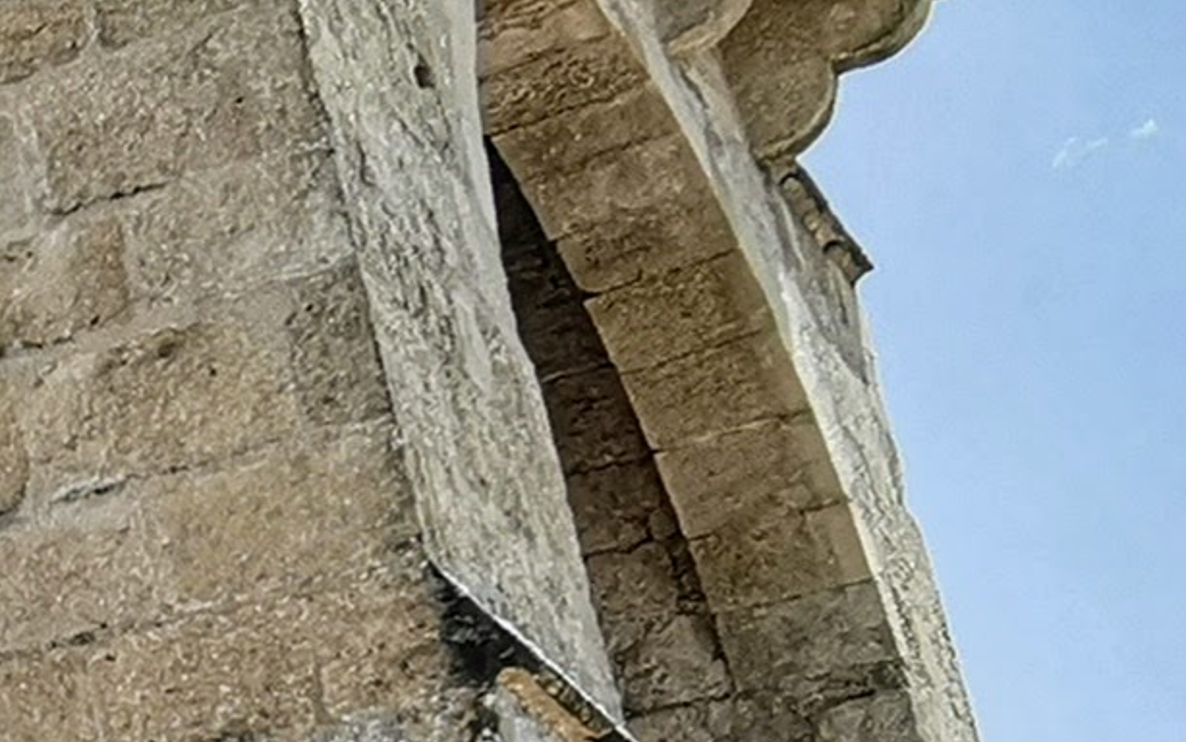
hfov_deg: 14.8
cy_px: 522
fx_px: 3459
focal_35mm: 107
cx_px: -1377
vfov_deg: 12.2
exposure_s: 6
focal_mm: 2.26
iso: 50
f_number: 2.2
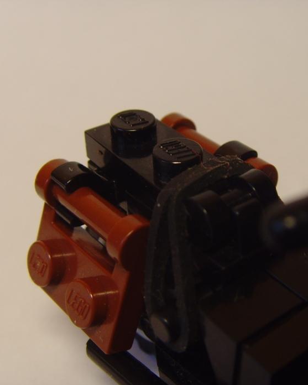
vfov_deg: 33.6
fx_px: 638
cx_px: 203
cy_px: 203
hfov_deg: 27.0
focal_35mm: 56
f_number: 3.5
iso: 120
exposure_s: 1/45
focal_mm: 6.6
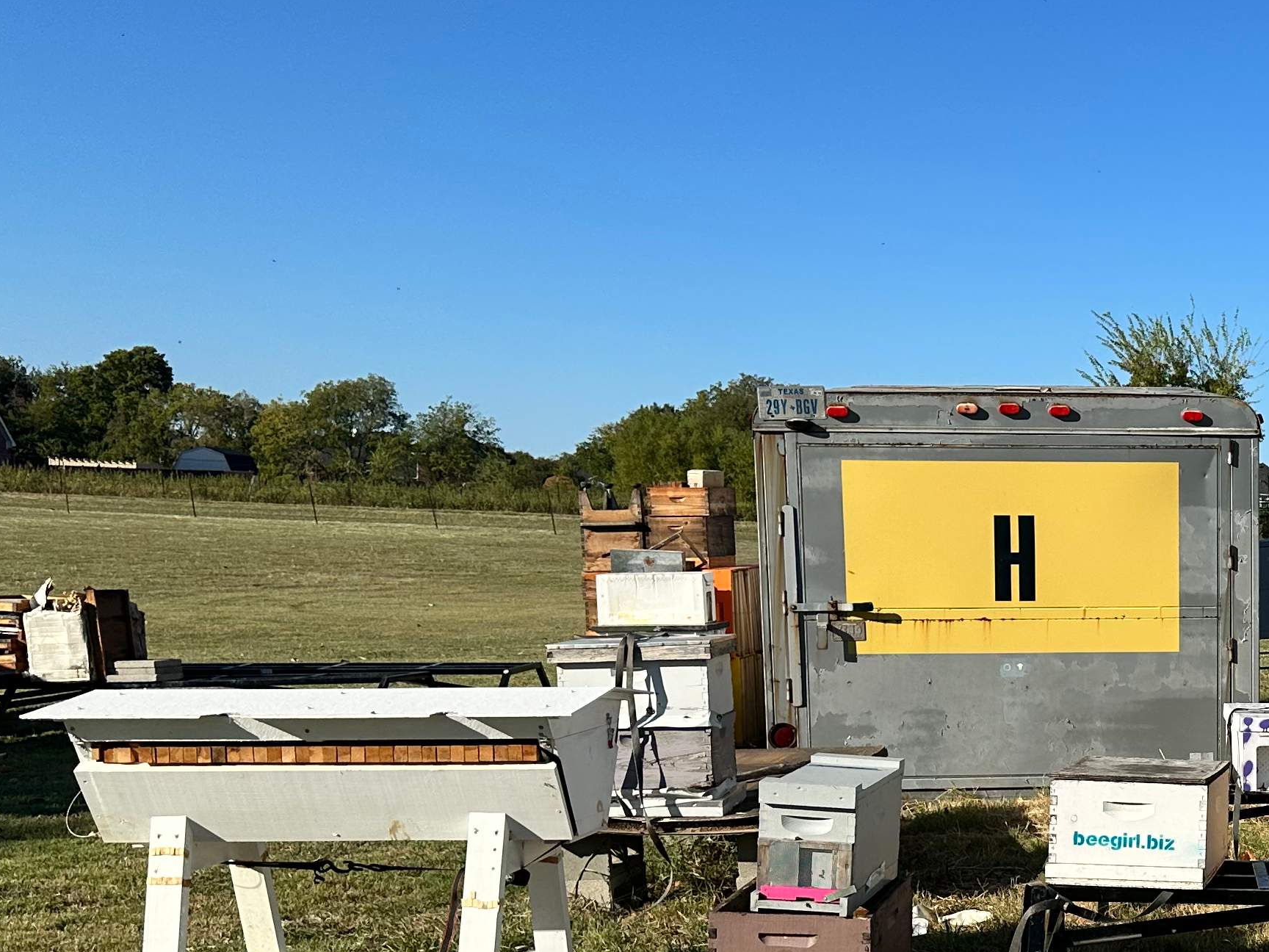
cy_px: 719
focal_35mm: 56
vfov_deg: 25.8
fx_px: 2053
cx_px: 1301
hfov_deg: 31.5
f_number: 1.78
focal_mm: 6.86
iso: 80
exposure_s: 1/5525
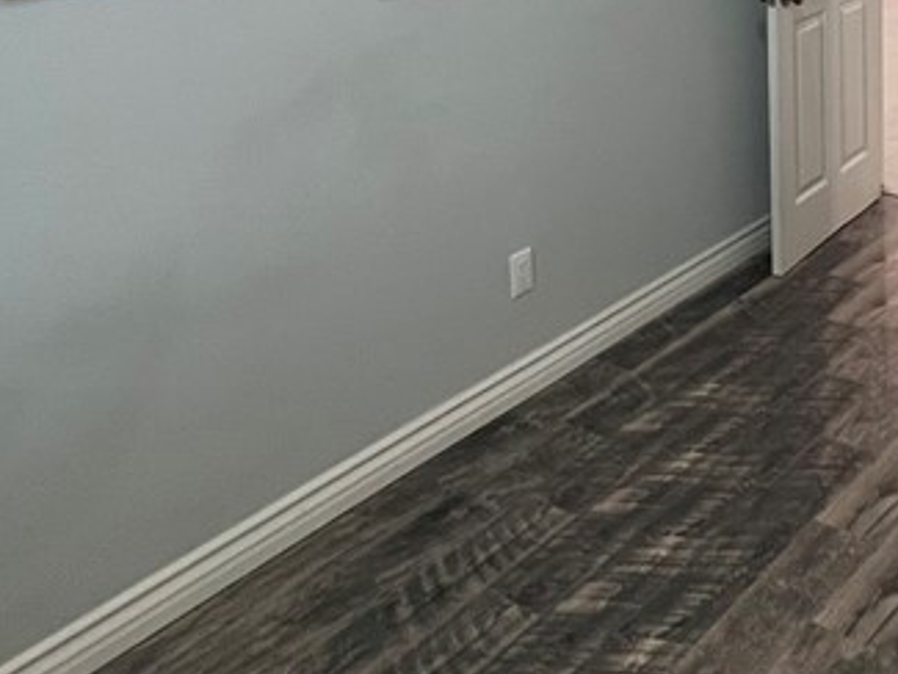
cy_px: -77
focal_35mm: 41
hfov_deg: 40.9
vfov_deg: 31.1
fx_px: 1064
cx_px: 862
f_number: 1.8
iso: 250
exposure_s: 1/60
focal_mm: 1.57
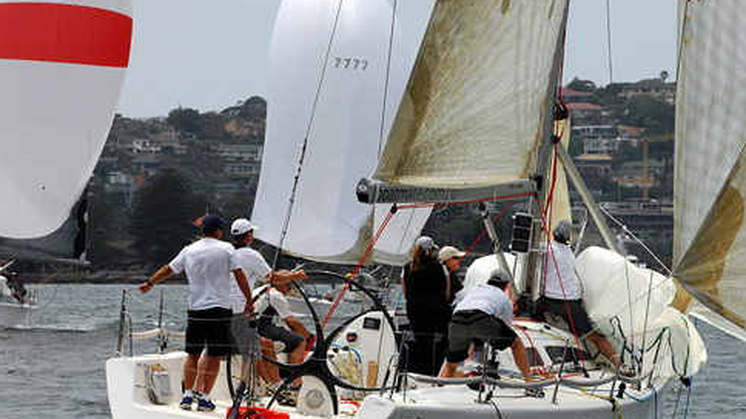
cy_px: 277
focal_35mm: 331
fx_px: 6546
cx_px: 433
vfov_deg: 3.7
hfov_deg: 6.5
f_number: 8.5
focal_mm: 170
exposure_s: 1/1000
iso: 400
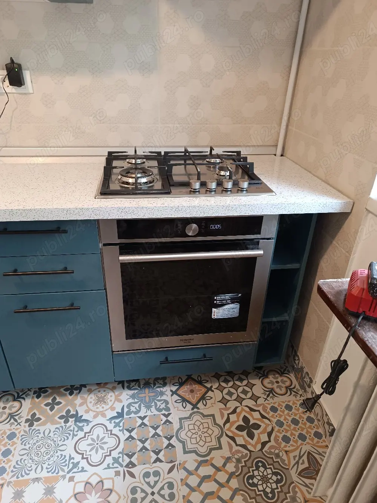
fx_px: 348
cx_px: 188
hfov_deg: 56.8
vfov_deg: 71.6
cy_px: 252
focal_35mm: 24
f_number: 1.65
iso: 1137
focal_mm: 6.14
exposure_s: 1/50.3
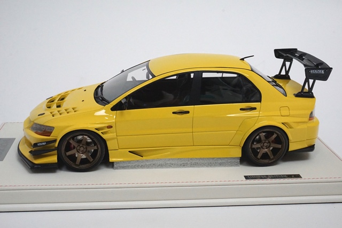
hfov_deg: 38.9
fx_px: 485
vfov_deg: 26.5
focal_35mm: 51
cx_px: 171
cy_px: 114
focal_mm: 34
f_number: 14
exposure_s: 1/60
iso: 3200
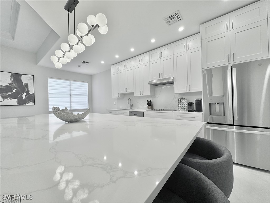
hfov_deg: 102.1
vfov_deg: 85.7
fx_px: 109
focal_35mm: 14
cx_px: 135
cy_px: 102
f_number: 2.2
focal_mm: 2.22
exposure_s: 1/120
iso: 50
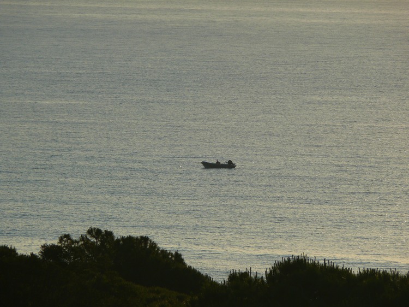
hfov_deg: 4.7
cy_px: 154
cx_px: 204
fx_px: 4961
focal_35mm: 420
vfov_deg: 3.5
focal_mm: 88.8
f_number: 5.6
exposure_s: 1/400
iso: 100
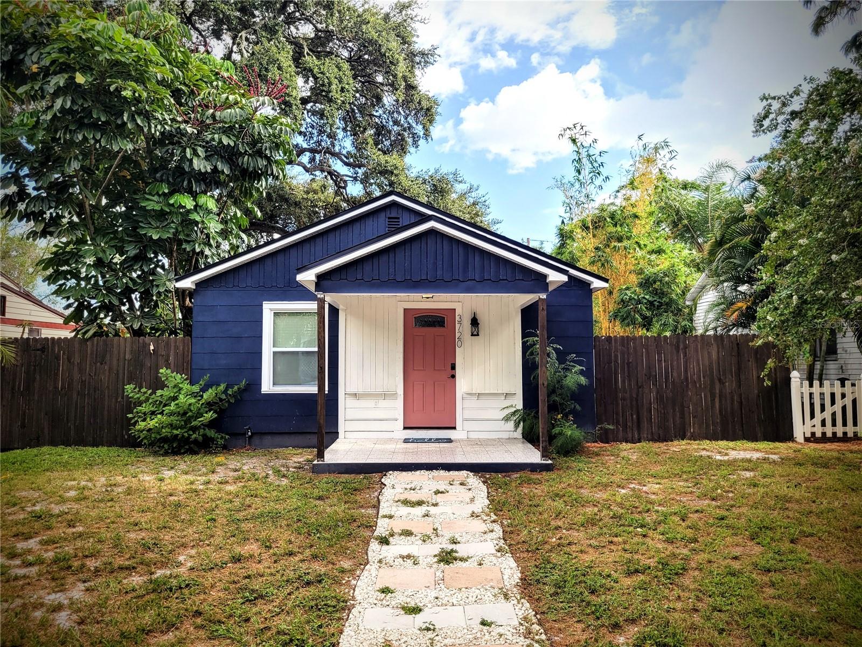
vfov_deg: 53.1
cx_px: 431
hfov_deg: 67.3
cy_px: 324
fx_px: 647
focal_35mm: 26
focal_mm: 5.4
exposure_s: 1/736
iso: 40
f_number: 1.8
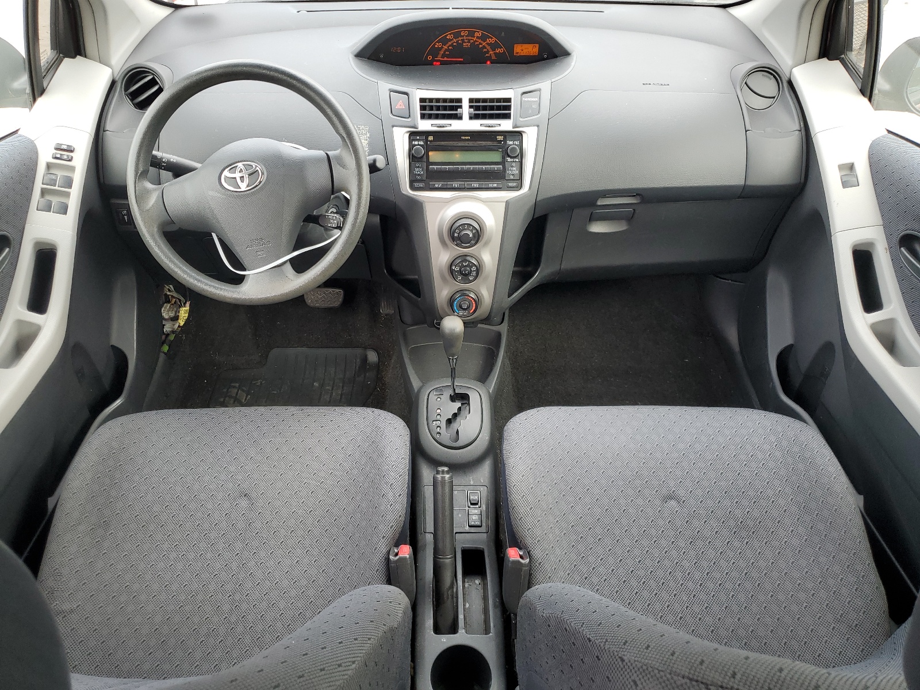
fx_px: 691
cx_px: 460
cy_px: 345
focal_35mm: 26
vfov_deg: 53.1
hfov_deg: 67.3
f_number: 1.5
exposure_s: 1/156
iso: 50
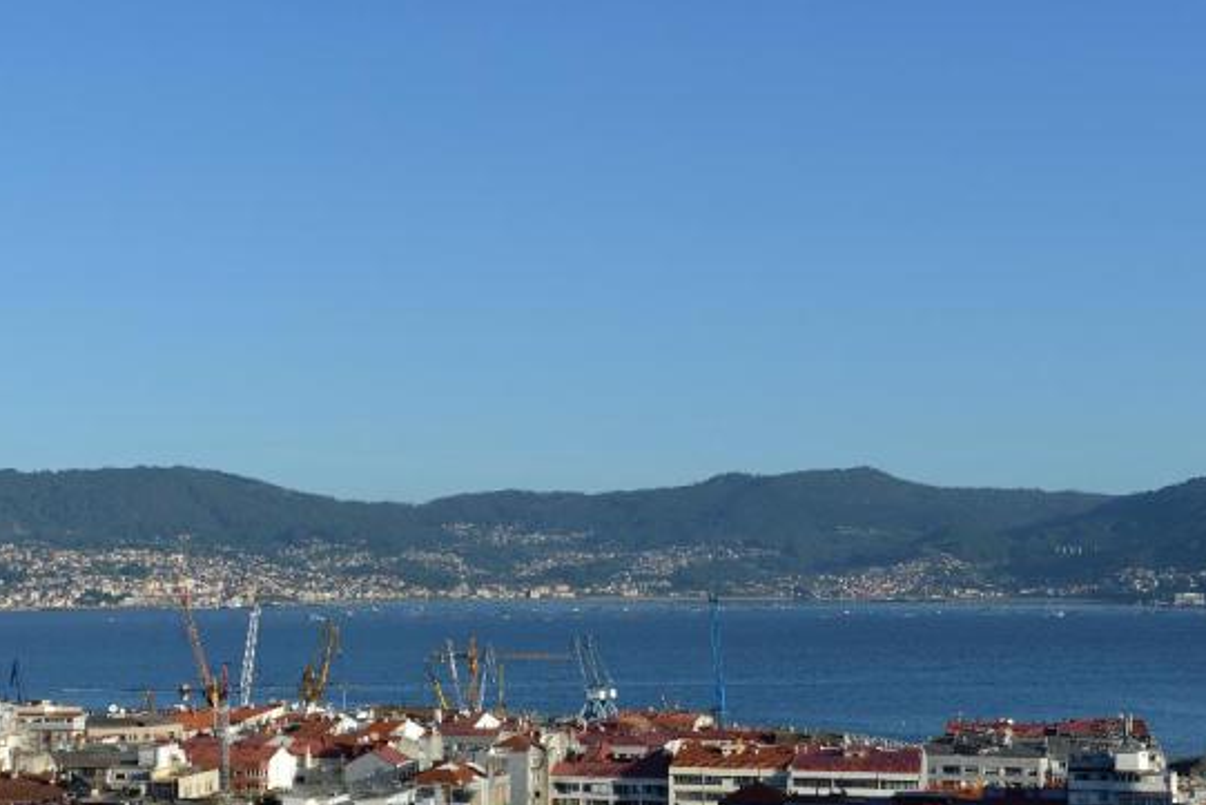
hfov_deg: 28.3
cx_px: 441
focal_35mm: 71
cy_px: 475
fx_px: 2379
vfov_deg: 19.2
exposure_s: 1/320
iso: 160
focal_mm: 48
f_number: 9
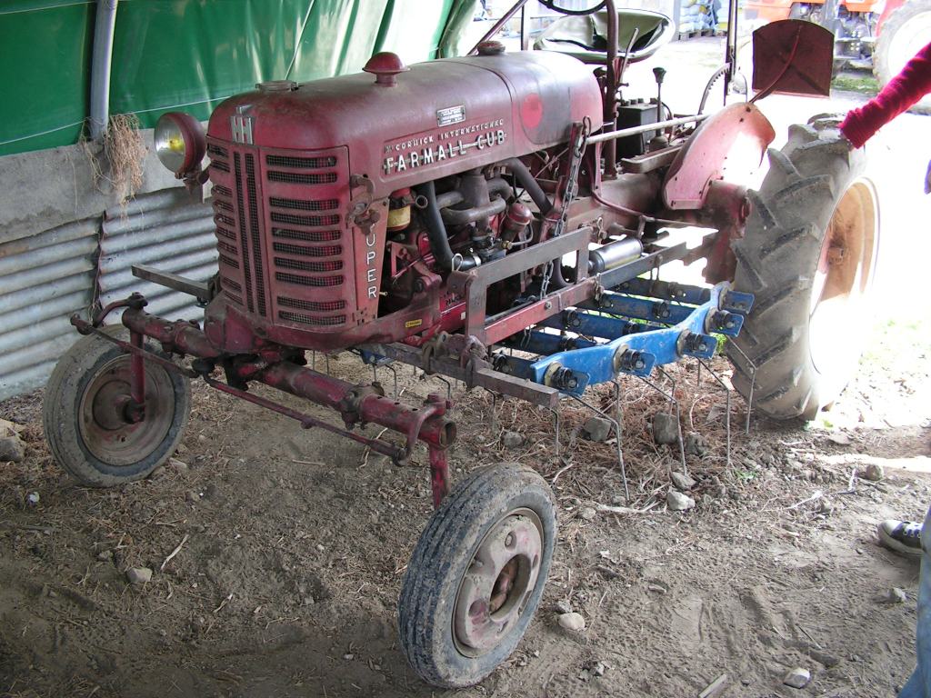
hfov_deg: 51.4
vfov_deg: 39.7
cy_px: 349
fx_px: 968
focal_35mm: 36
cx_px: 466
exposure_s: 1/50
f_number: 3.2
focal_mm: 6
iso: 64
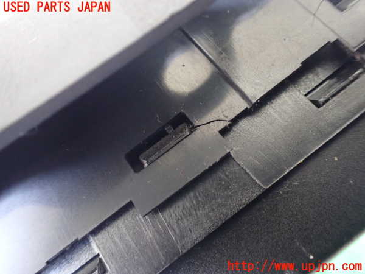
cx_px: 182
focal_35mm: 30
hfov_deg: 60.0
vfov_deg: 46.8
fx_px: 316
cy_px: 137
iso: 1250
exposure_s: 1/30
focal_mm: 5.4
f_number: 2.3
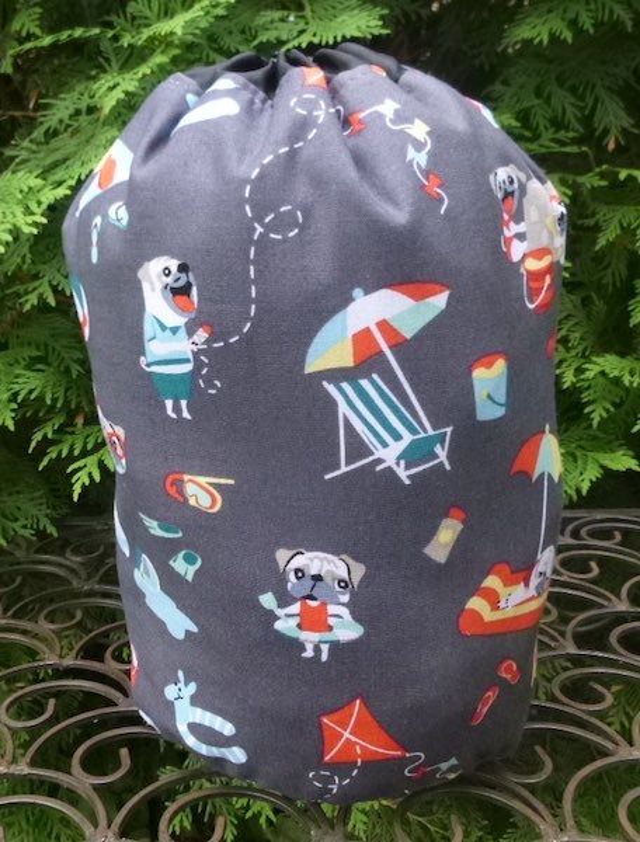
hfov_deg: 55.3
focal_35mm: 25
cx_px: 320
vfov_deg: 69.1
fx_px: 611
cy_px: 421
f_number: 3.9
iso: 400
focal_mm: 4.5
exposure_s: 1/15
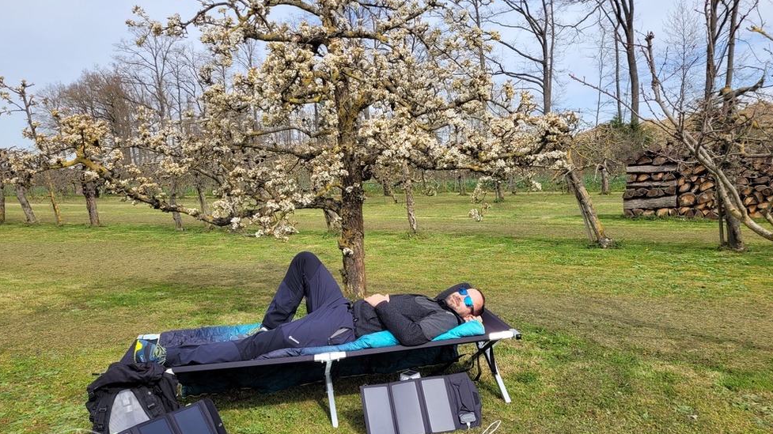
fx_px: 594
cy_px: 252
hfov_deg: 66.1
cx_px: 393
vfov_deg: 40.0
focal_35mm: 29
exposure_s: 1/1593
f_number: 1.8
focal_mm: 5.4
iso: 40
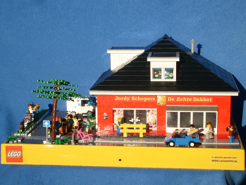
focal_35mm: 81
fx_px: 576
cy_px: 92
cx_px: 123
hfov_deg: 24.1
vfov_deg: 18.2
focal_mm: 13.7
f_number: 10.6
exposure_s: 1/180
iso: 80
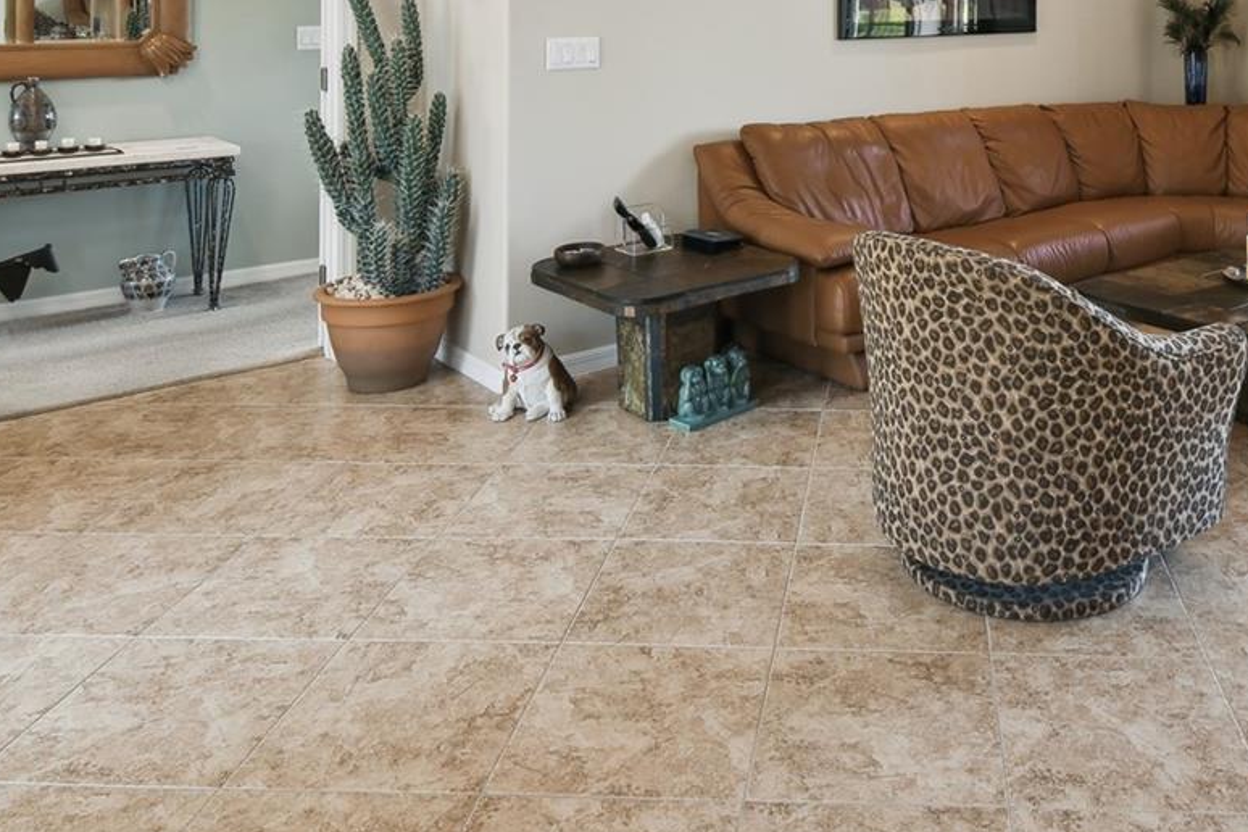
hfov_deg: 58.1
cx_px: 885
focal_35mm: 31
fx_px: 1075
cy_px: 6
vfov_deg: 37.9
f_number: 7.1
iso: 100
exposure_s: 1/6
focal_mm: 10
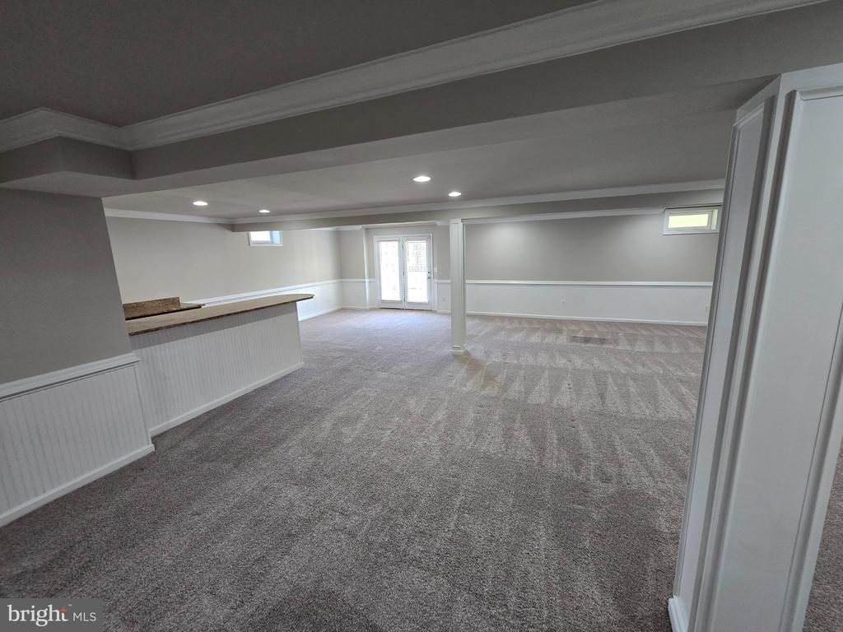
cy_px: 316
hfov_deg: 106.2
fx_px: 317
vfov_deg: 89.9
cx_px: 422
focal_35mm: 13
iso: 200
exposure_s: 1/60
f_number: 2.2
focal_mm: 2.2
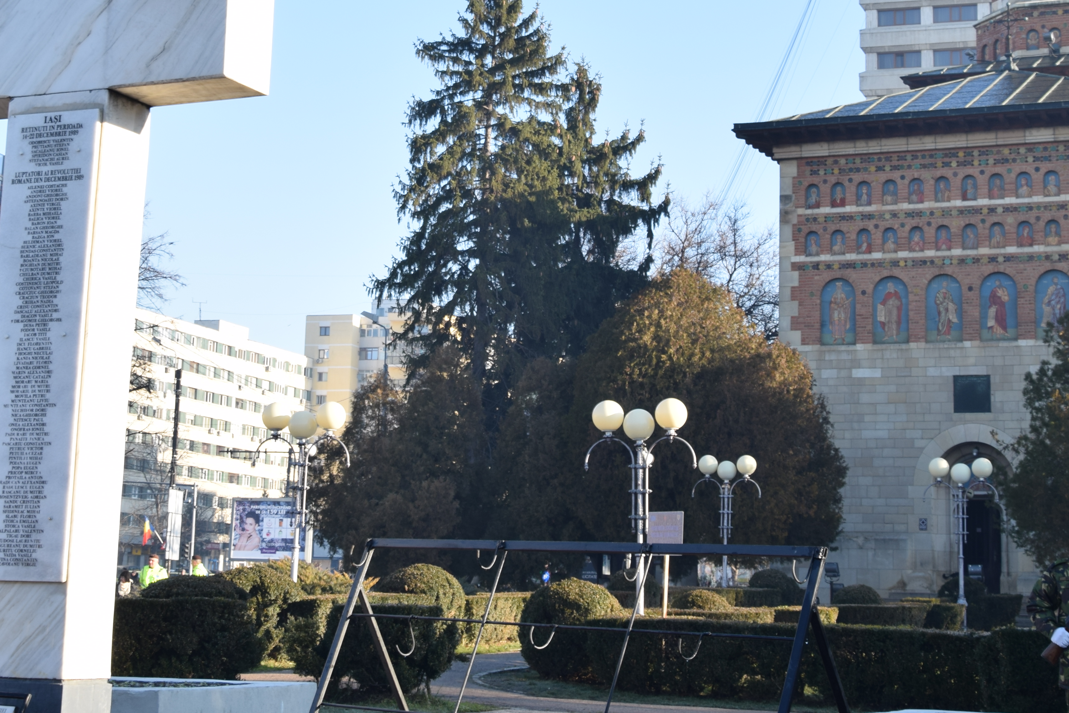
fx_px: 2019
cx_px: 569
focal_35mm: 68
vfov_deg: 19.9
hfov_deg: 29.6
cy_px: 177
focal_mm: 26
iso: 100
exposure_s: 1/100
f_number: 7.1
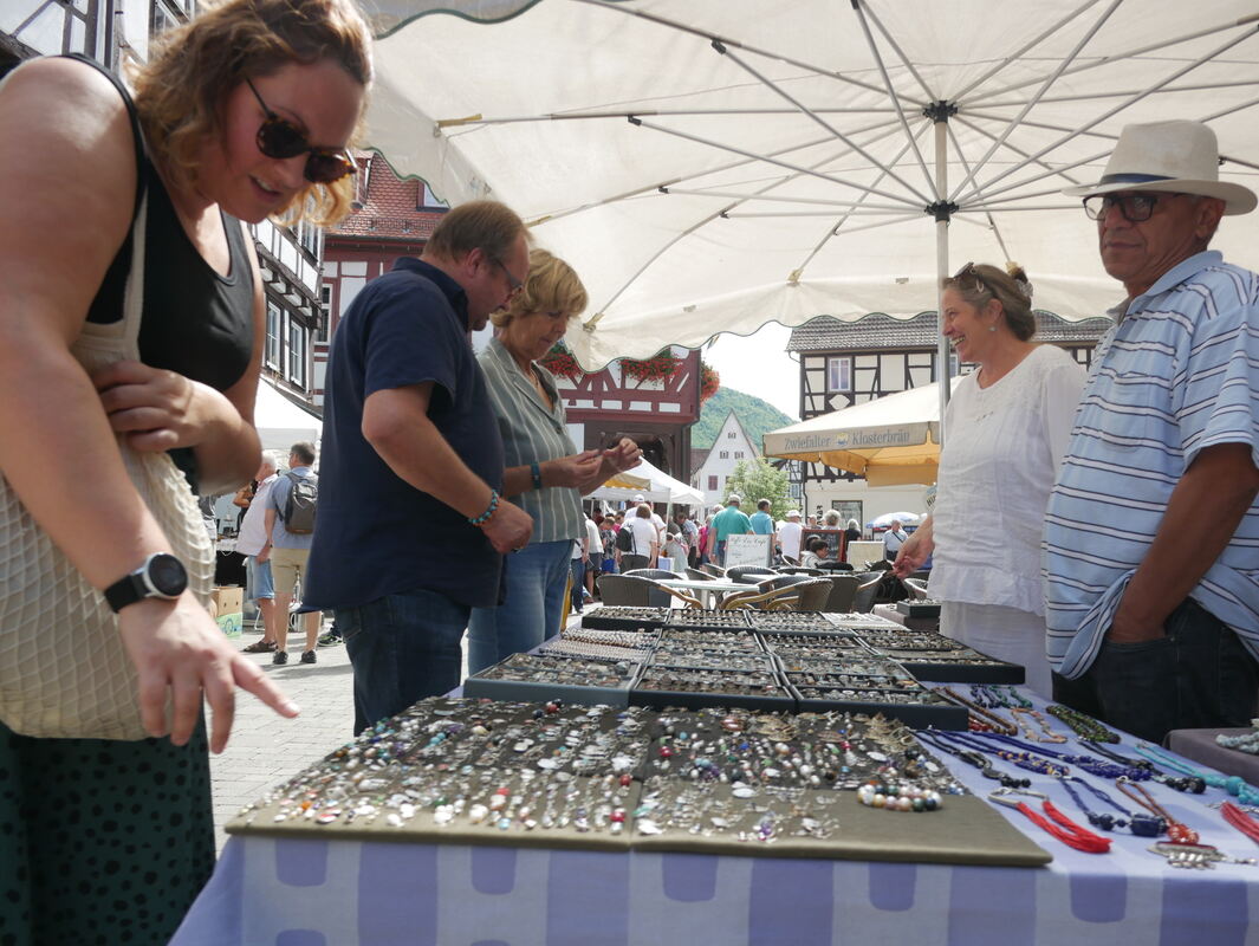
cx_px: 630
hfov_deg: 63.4
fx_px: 1019
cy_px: 473
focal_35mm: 28
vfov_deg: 49.8
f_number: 4.5
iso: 200
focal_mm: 14
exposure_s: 1/320
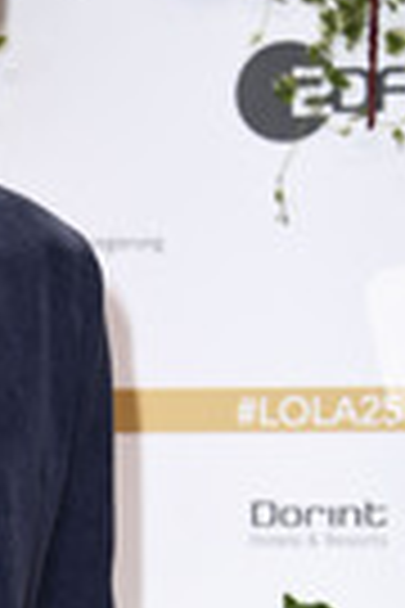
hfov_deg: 5.4
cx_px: -171
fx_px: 4235
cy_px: 540
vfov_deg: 8.2
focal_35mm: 251
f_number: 5.6
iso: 500
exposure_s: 1/200
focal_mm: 85
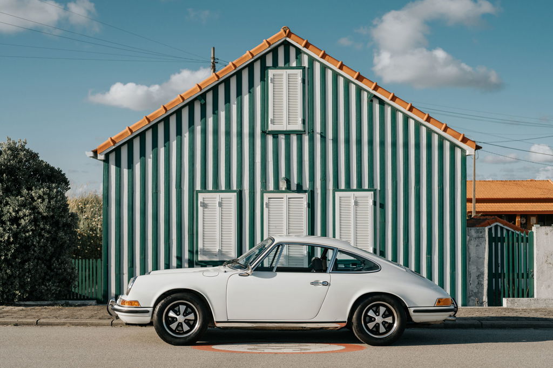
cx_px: 276
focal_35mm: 50
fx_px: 768
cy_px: 184
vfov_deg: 27.0
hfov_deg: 39.6
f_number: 2.8
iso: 100
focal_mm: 50
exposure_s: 1/4000
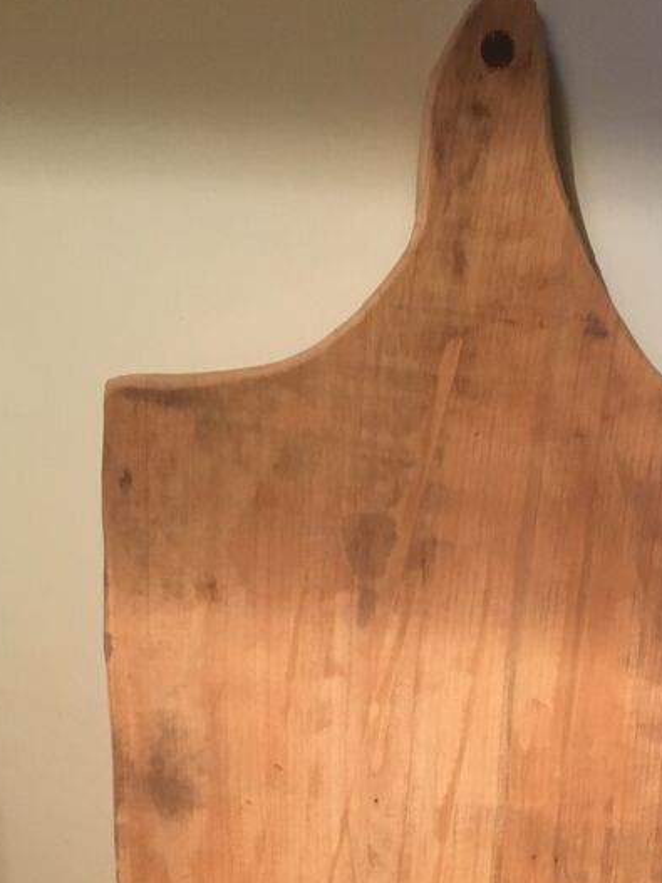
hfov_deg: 32.5
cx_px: 451
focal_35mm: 44
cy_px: 658
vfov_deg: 41.7
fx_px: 1122
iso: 250
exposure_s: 1/17
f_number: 2.2
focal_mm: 4.15
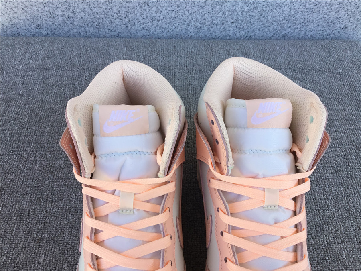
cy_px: 136
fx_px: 323
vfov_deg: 45.4
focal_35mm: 31
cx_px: 180
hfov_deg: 58.4
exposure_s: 1/290
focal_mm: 3.3
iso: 25
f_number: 2.4
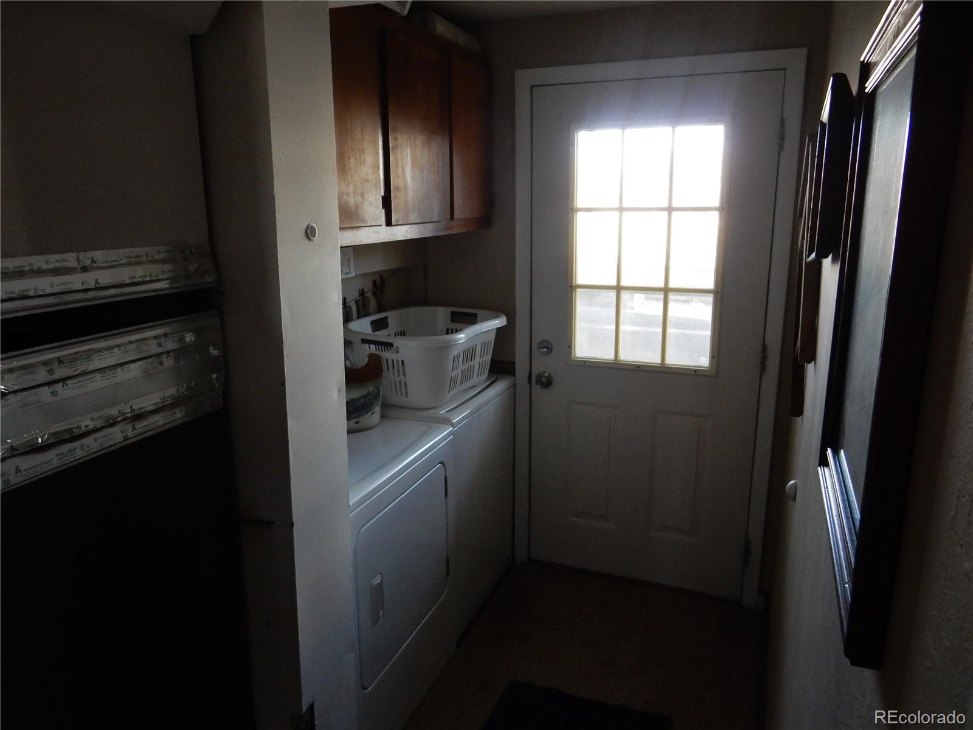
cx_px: 486
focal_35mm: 25
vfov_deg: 54.9
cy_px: 365
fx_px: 703
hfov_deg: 69.4
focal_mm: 4.5
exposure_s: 1/40
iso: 400
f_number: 3.7
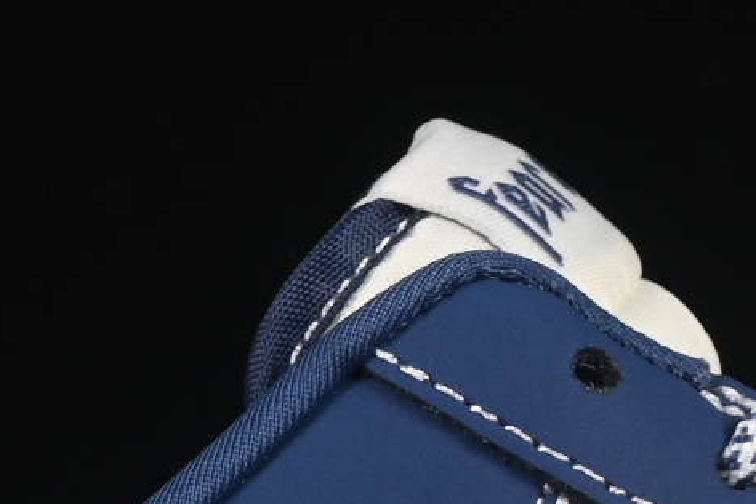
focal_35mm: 442
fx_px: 9284
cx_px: 759
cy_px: 765
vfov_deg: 3.1
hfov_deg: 4.7
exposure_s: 1/80
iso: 160
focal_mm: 50
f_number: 8
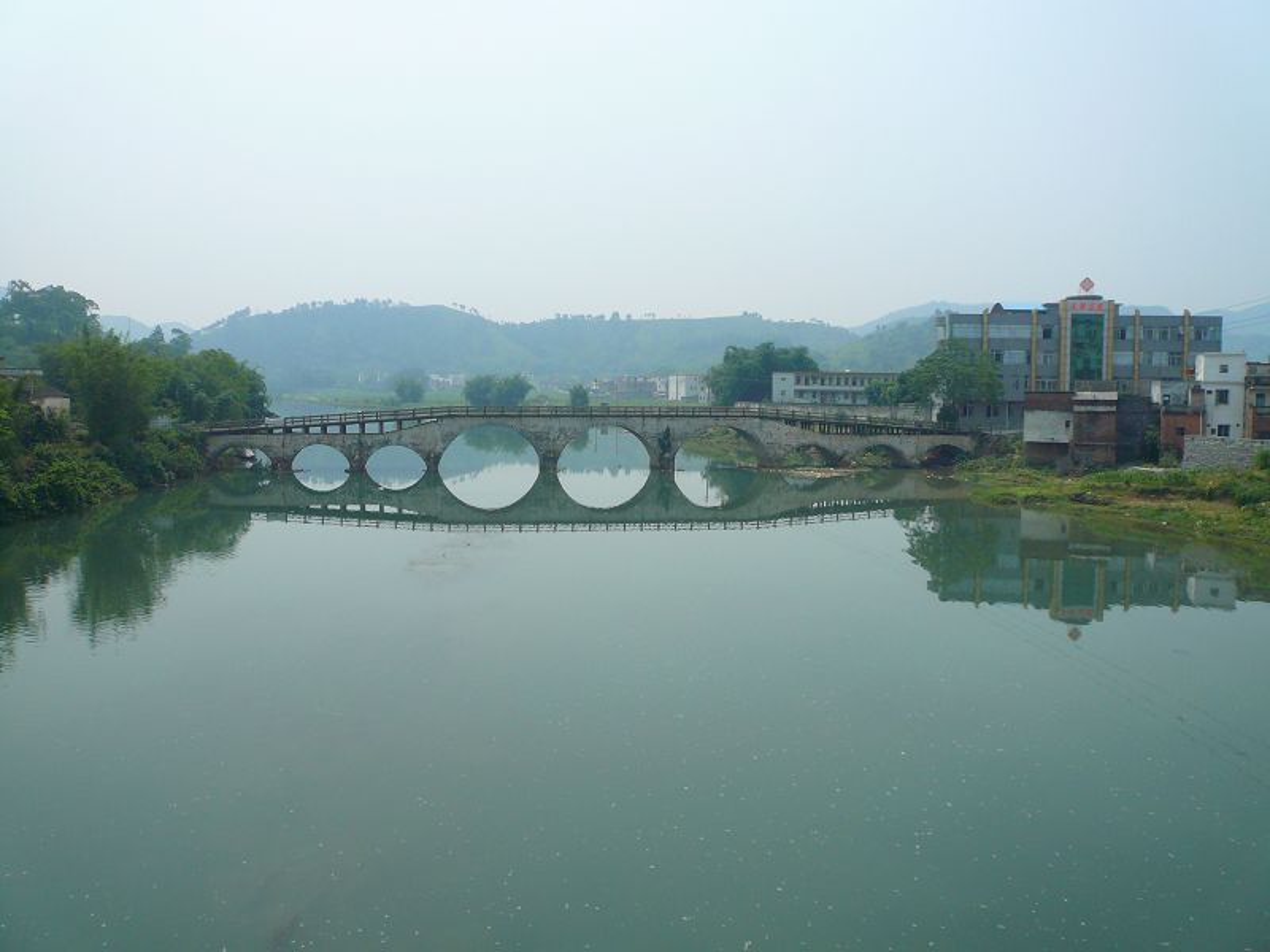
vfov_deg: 49.7
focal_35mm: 28
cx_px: 635
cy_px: 476
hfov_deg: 63.4
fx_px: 1027
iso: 100
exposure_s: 1/320
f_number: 8
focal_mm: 4.6
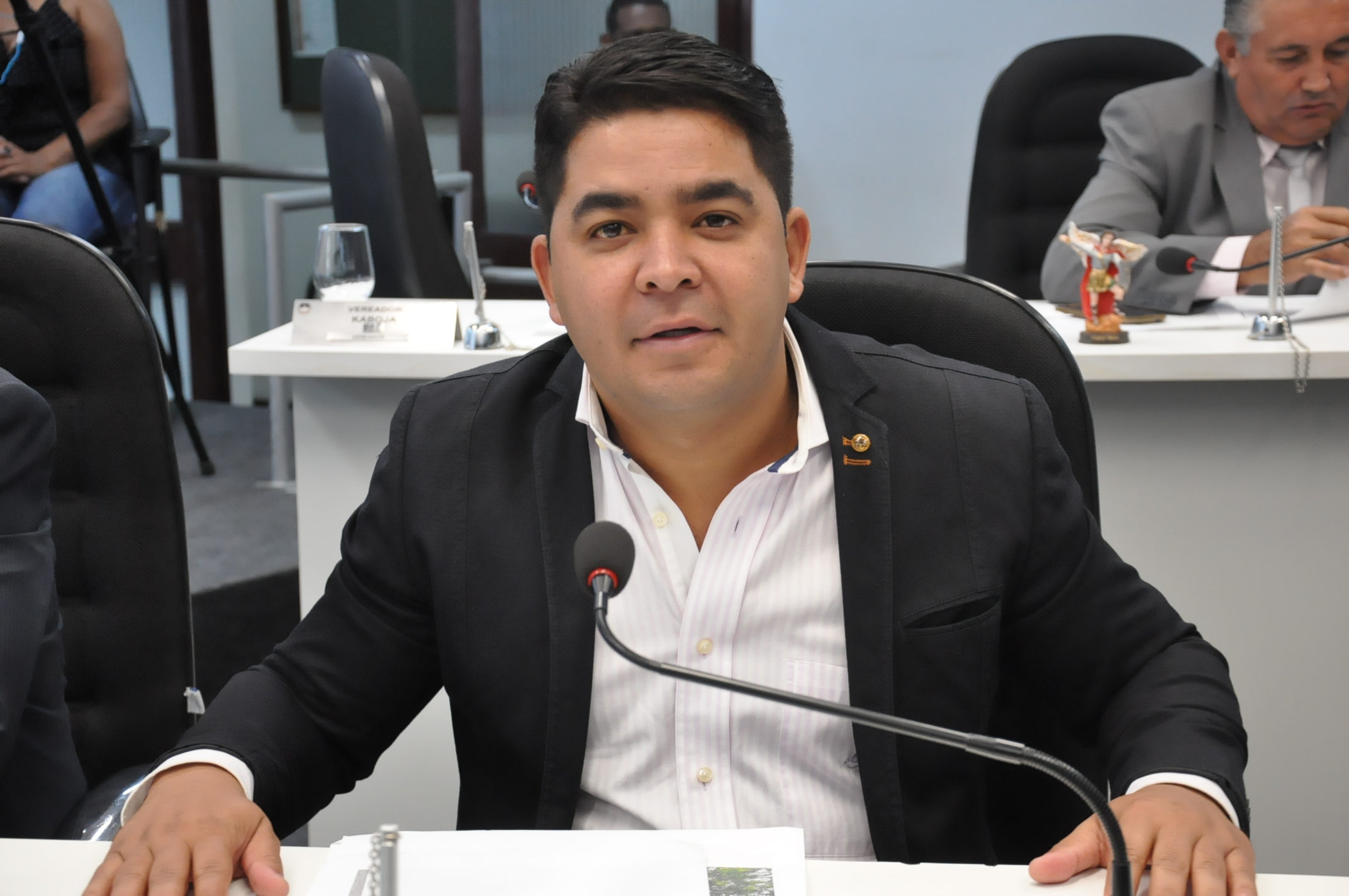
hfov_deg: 29.9
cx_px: 674
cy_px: 448
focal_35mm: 68
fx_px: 2526
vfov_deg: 20.1
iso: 2000
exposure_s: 1/125
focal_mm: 45
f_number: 5.6
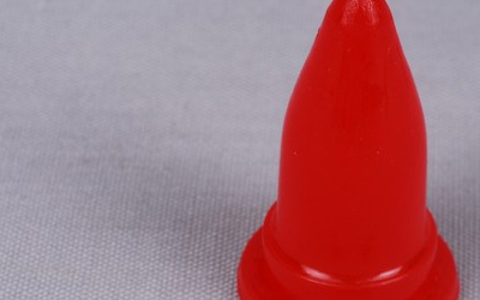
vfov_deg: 8.9
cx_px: 349
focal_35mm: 147
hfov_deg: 14.2
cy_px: 203
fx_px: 1923
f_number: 32
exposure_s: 1/60
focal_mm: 60
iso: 100
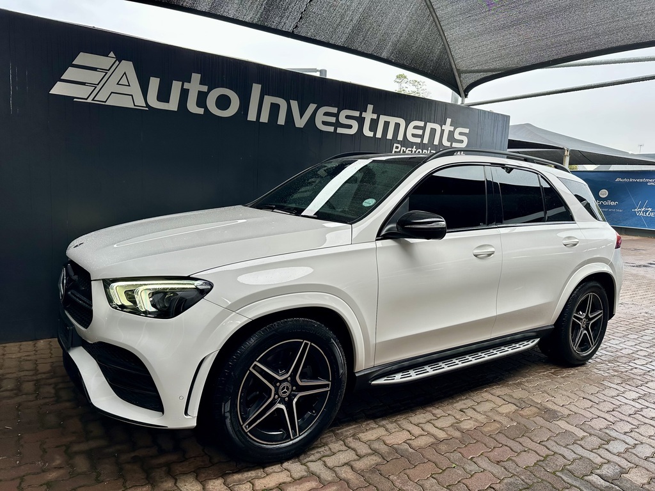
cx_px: 328
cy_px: 246
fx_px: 454
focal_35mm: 24
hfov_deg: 71.6
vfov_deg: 56.8
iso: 80
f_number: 1.78
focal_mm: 6.86
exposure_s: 1/594
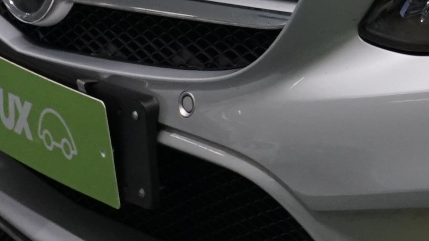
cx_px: 948
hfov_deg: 10.5
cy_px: -176
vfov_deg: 6.5
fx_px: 2081
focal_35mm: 183
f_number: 4
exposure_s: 1/50
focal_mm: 29
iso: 1250
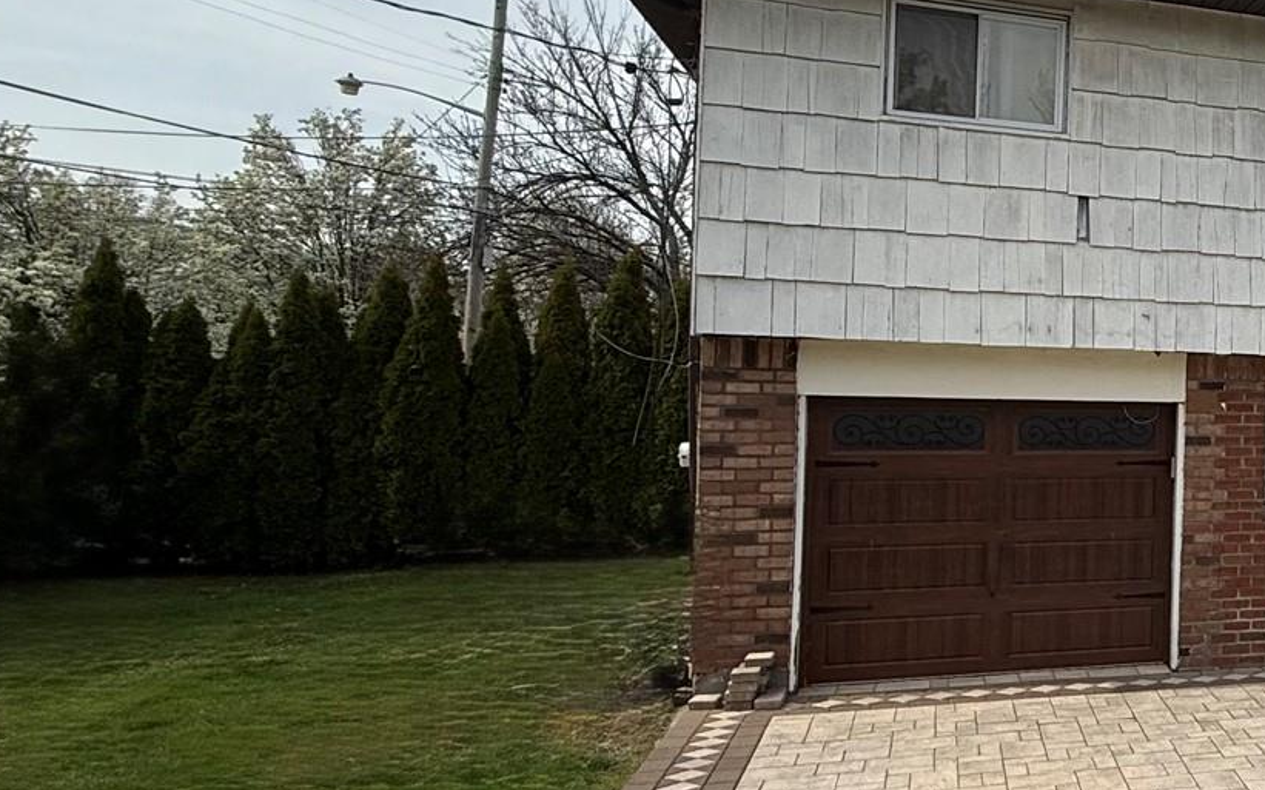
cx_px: 1484
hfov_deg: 39.6
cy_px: 379
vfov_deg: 34.4
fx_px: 1276
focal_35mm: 37
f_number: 2.2
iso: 50
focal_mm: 2.22
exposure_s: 1/2506
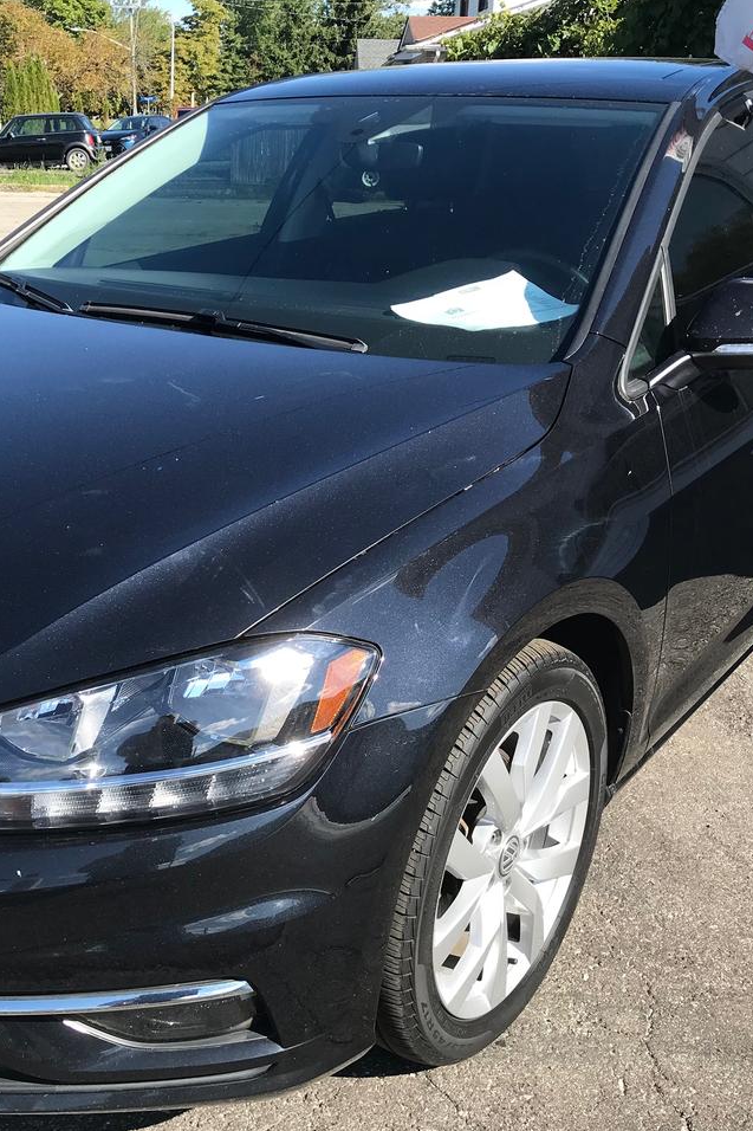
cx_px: 220
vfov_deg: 49.6
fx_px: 1224
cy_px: 566
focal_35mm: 39
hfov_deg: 33.7
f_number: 1.8
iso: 20
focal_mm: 3.99
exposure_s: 1/939
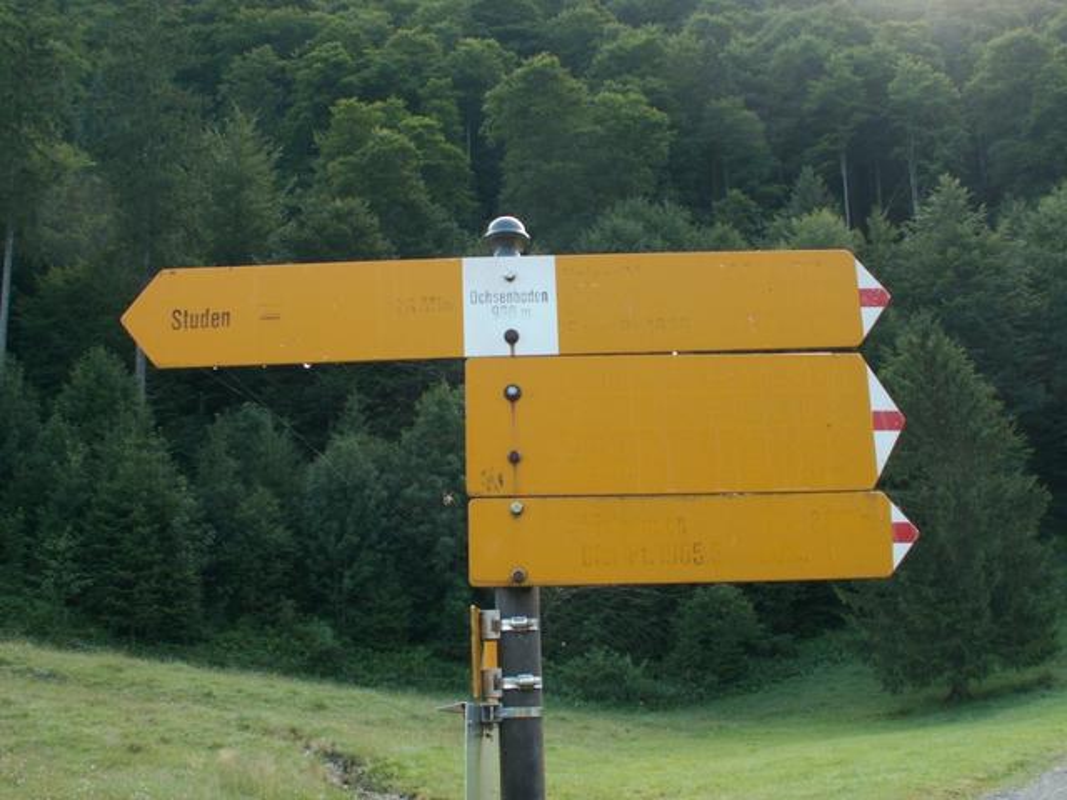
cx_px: 534
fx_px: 1202
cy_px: 400
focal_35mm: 39
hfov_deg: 47.9
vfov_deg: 36.8
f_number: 2.8
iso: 50
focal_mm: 6.4
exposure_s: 1/60
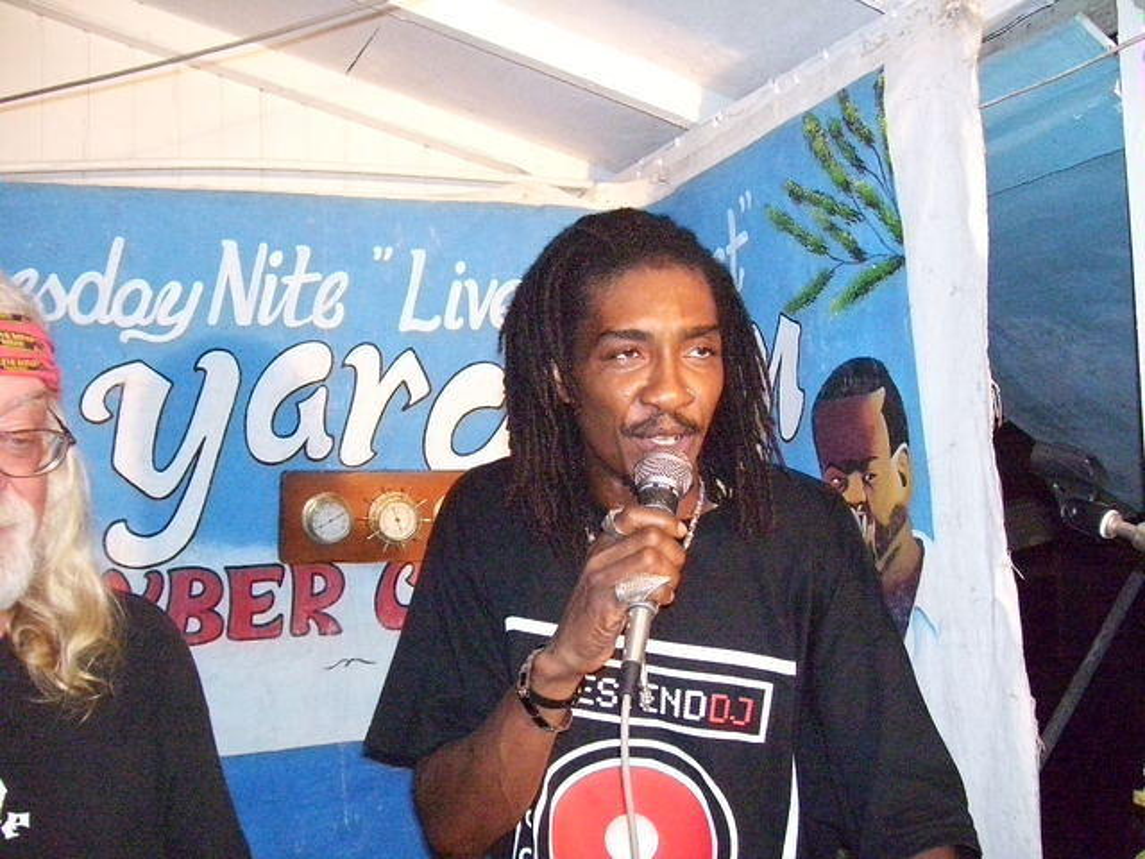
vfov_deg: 39.7
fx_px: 1191
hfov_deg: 51.4
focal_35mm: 36
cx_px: 572
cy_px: 430
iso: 1250
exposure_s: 1/125
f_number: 2.7
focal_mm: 6
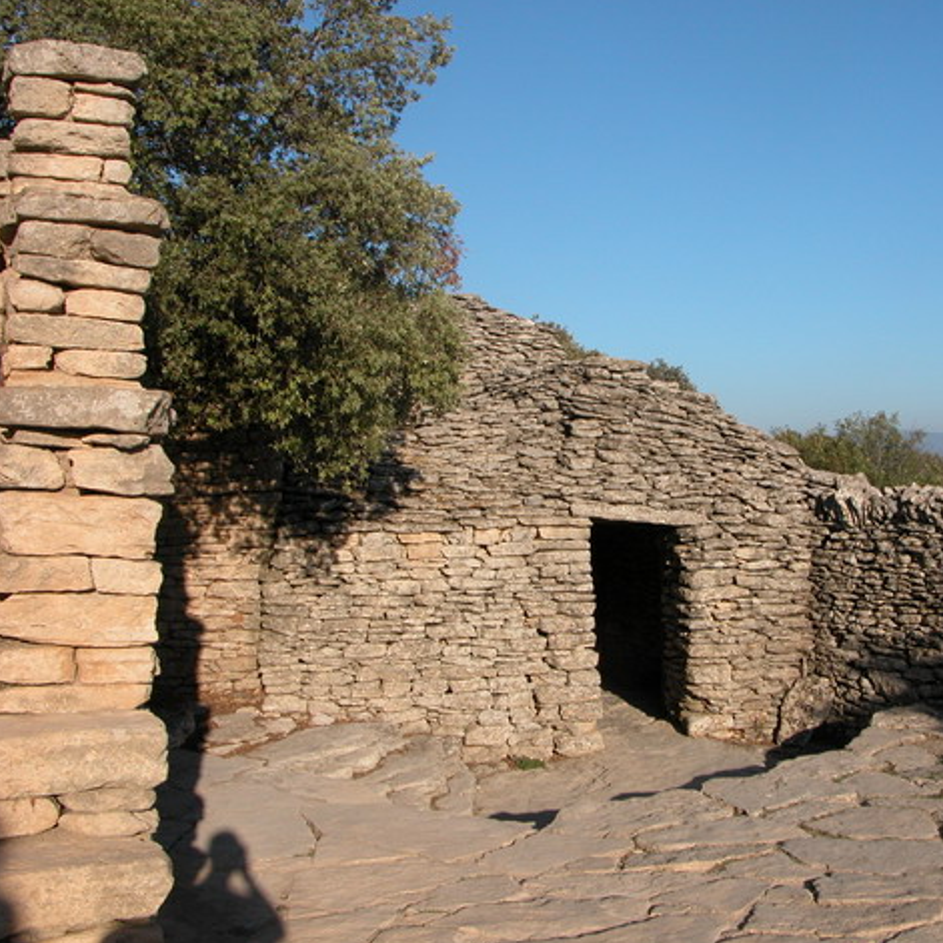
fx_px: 1294
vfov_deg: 40.0
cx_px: 629
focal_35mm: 42
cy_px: 473
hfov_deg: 39.6
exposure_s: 1/353
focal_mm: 8.9
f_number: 6.3
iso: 100
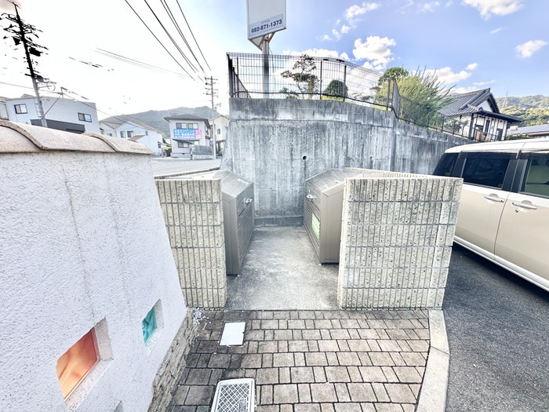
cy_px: 206
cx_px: 274
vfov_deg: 85.7
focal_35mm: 14
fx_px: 222
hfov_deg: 102.1
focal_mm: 2.22
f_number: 2.2
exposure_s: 1/219
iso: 40
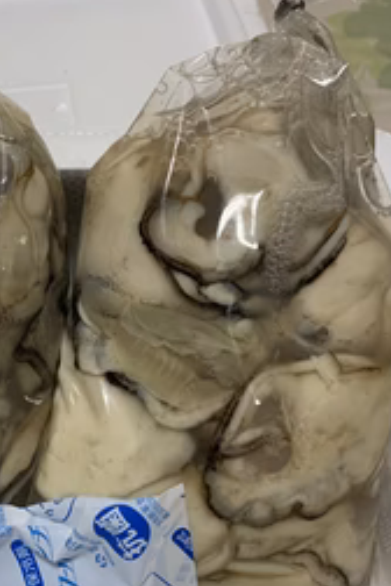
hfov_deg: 30.2
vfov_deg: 45.4
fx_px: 700
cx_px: 63
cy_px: 302
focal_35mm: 43
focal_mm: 4.25
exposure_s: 1/105
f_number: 1.8
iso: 100
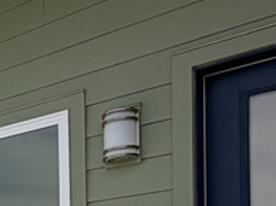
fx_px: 589
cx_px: -154
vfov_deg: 18.0
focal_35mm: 74
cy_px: 298
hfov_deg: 21.5
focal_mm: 2.22
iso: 20
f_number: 2.2
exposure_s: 1/1312
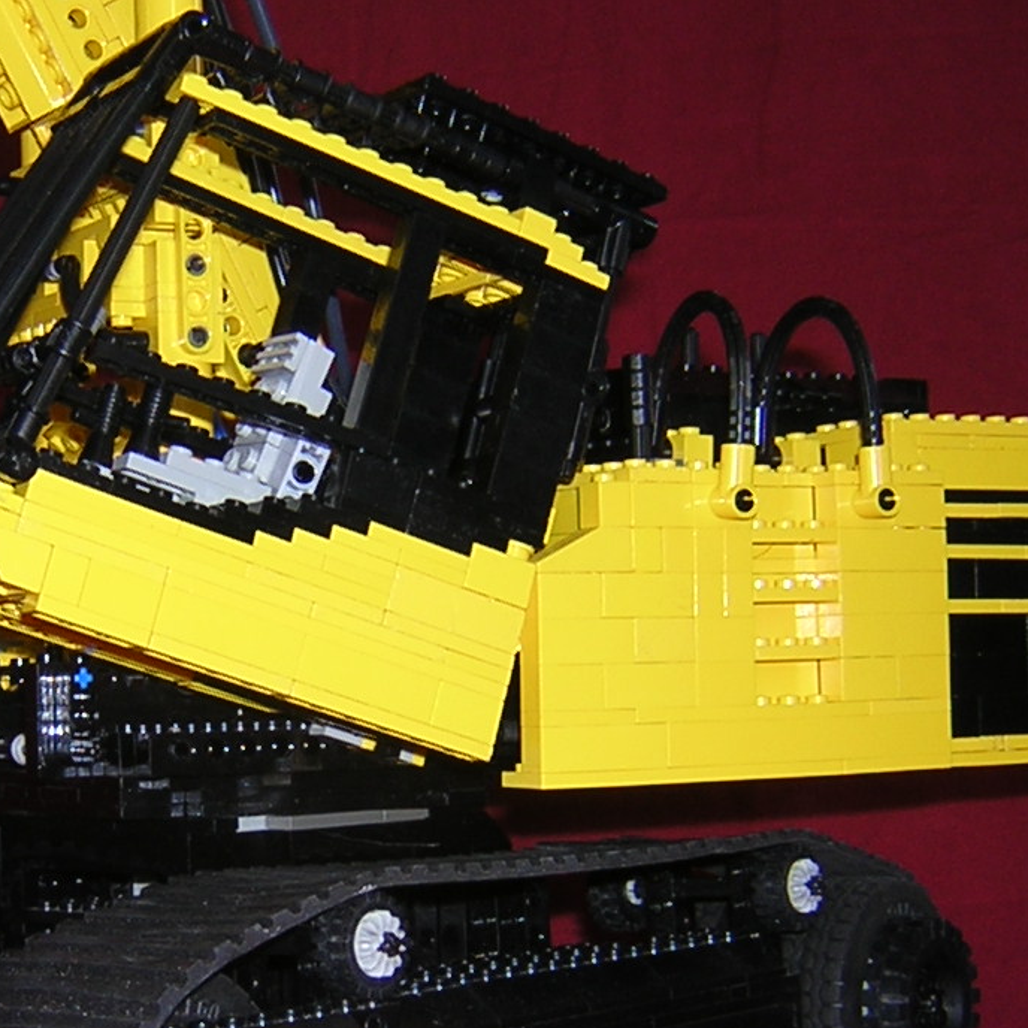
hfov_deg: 23.1
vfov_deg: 23.3
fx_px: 2486
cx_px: 223
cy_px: 656
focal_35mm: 74
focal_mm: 4.7
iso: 100
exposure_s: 1/60.1
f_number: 2.6
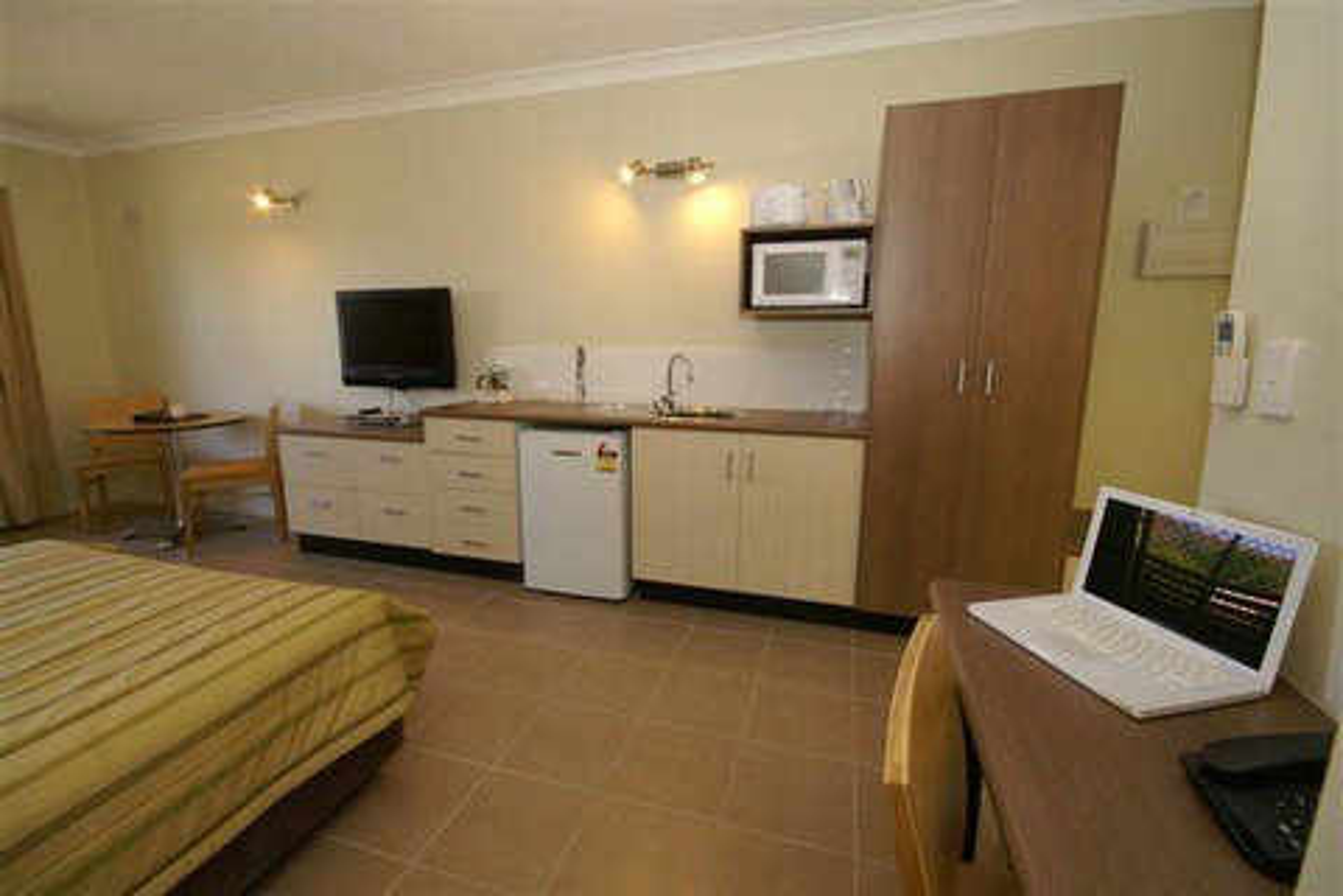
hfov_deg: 100.4
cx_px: 672
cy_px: 448
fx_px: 560
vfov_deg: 77.3
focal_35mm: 15
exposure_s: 1/8
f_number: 8
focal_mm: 10
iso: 400
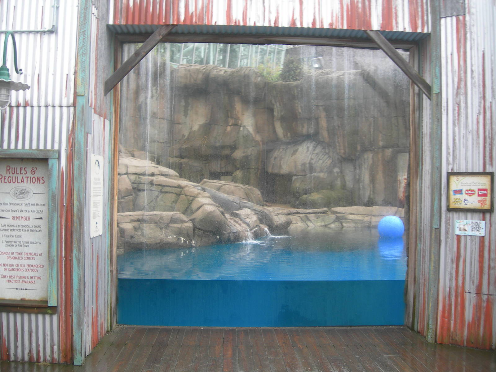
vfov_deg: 37.7
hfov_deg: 49.0
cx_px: 248
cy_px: 186
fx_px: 544
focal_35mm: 38
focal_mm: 7.8
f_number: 2.8
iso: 50
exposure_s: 1/50
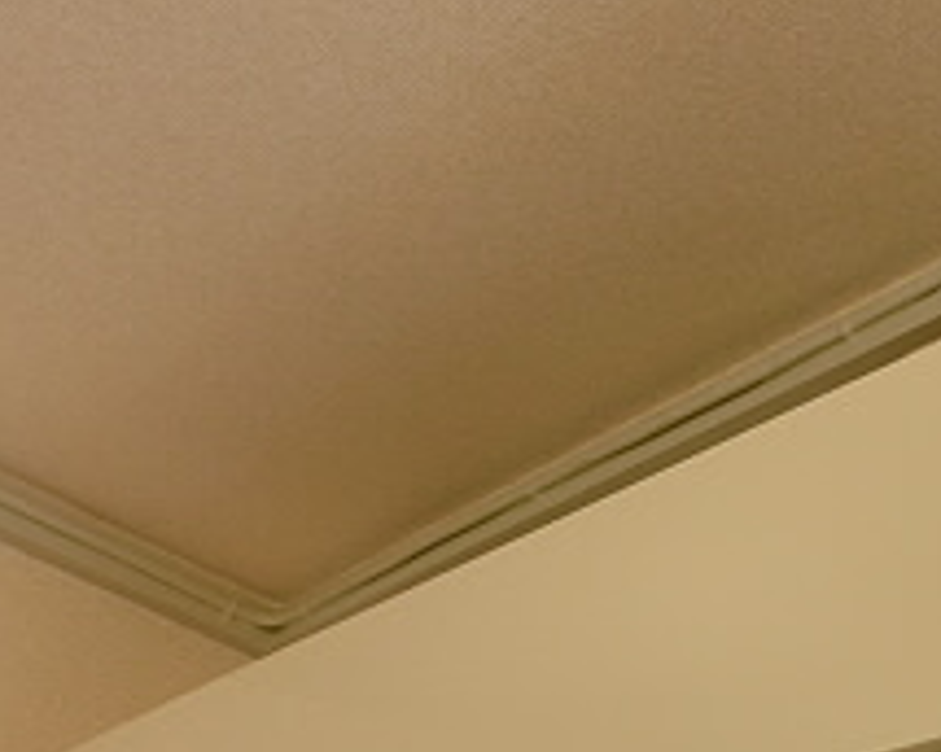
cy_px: 649
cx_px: 816
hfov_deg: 35.5
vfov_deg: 29.2
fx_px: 1392
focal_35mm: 50
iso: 250
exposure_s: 1/125
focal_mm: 5.4
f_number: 2.8
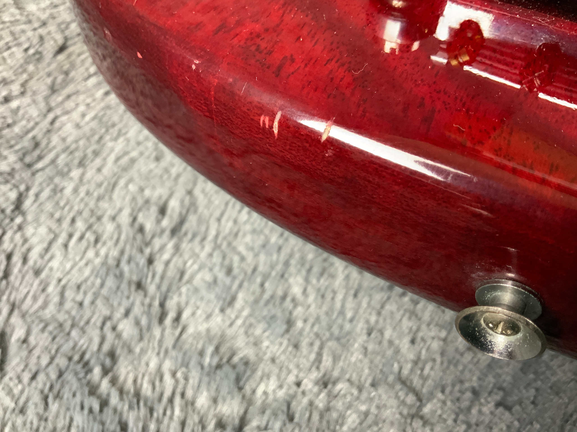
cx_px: 288
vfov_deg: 48.2
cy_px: 216
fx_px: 483
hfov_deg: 61.7
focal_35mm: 29
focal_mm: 3
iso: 200
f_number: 1.8
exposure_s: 1/33
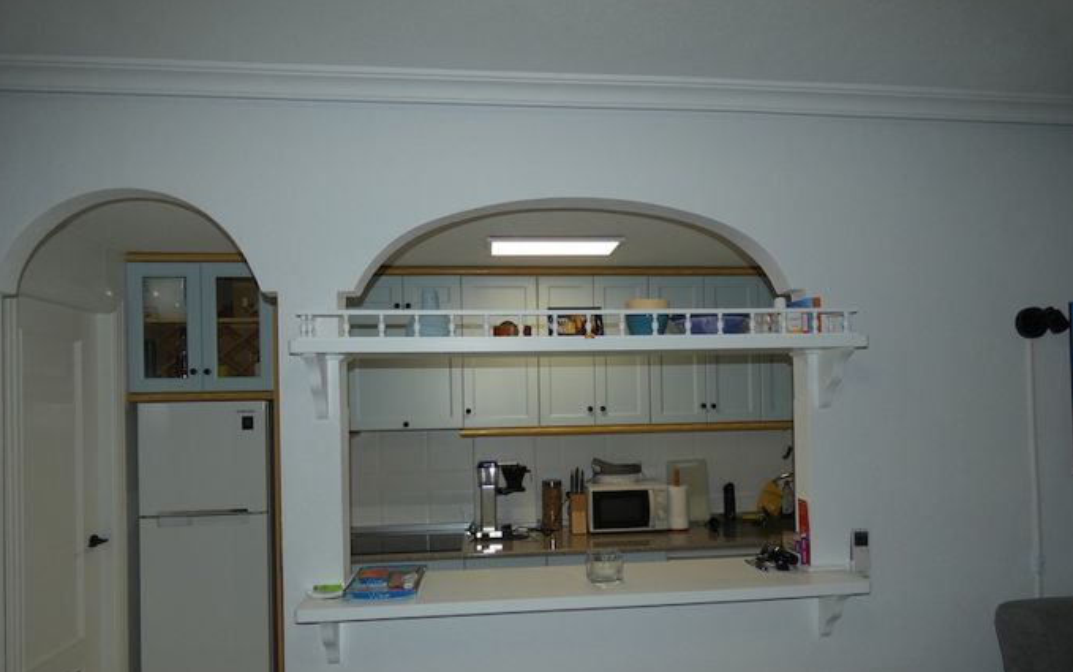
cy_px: 402
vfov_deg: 54.7
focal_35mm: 22
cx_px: 541
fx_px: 644
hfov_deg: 79.6
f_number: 2.8
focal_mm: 3.6
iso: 80
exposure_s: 1/60
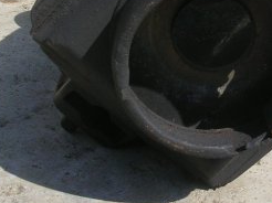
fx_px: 777
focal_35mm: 99
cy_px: 36
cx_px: 213
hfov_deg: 19.7
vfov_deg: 14.8
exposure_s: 1/375
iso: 50
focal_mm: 5.8
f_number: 5.6
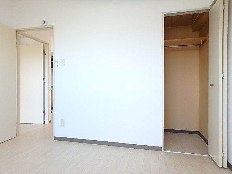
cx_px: 116
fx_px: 141
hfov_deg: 79.0
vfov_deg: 63.4
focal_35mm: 21
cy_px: 87
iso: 200
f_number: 3.5
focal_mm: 3.7
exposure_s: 1/40
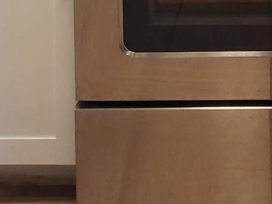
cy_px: -250
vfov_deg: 15.5
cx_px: 268
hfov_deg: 27.8
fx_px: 519
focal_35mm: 66
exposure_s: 1/60
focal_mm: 1.74
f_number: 2.2
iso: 320
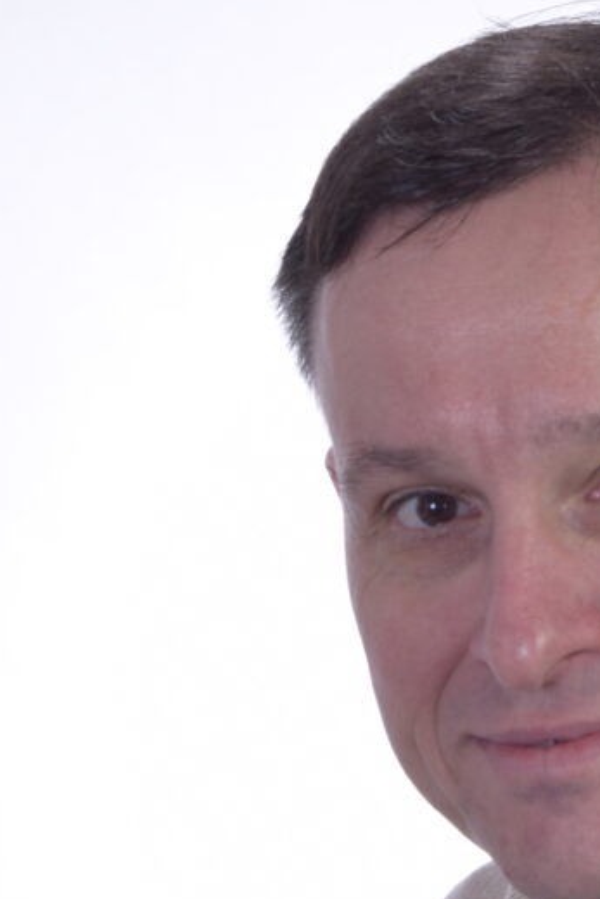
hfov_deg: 7.0
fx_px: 4871
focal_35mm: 195
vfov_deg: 10.5
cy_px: 704
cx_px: 579
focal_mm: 66
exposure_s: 1/100
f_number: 10
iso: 100
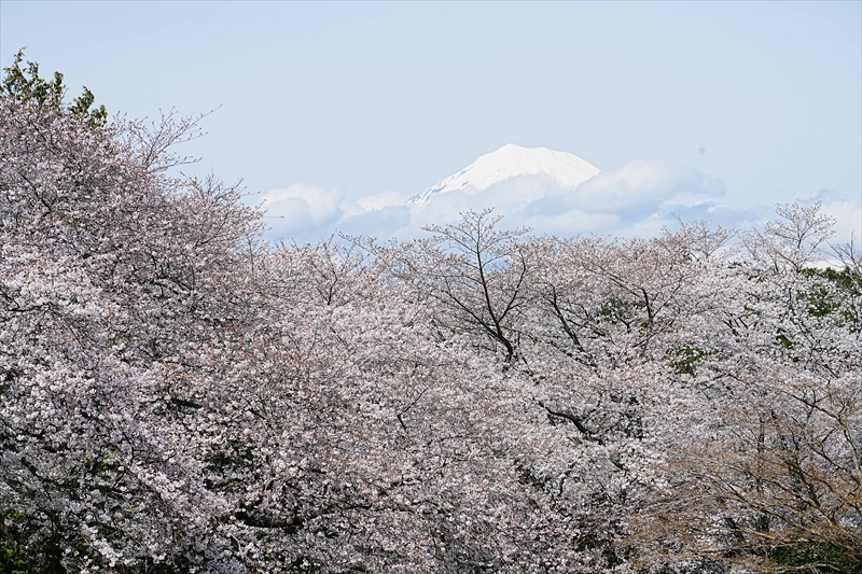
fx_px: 2513
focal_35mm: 105
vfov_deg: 13.0
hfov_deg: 19.5
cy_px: 287
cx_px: 431
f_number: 8
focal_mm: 105
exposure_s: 1/500
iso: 100
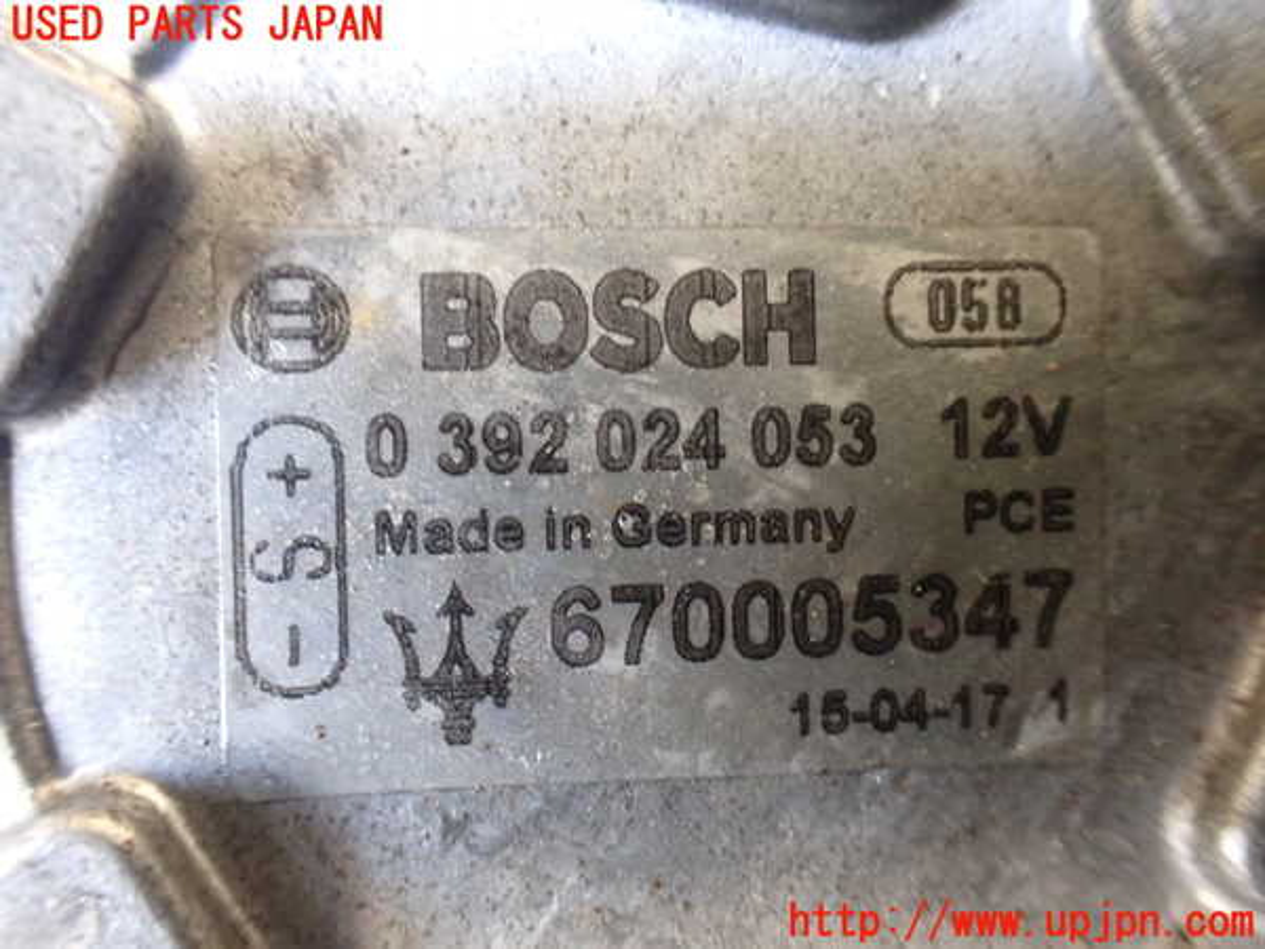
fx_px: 1096
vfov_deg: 46.8
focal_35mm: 30
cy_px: 474
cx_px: 632
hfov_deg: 60.0
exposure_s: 1/40
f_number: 2.3
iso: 800
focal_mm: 5.4
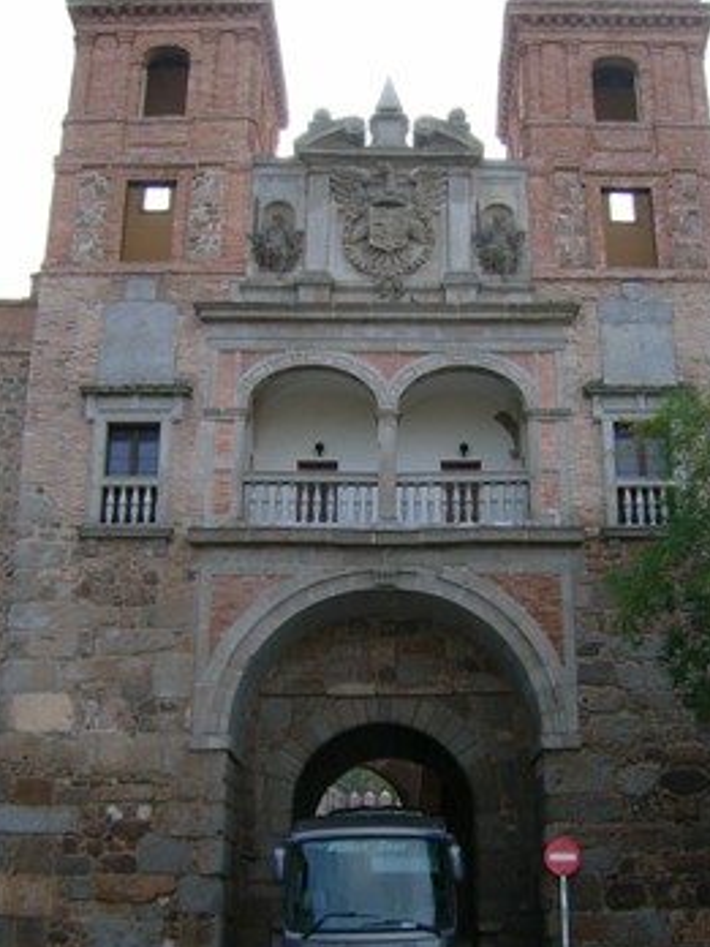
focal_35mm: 45
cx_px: 389
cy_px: 539
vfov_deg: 42.0
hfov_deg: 32.2
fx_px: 1231
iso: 50
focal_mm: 5.95
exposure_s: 1/148
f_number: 5.8
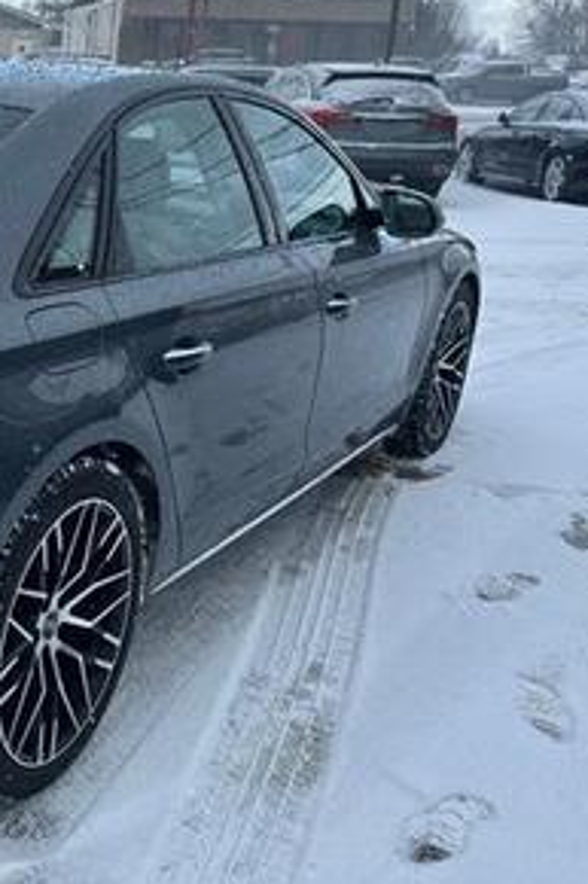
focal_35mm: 47
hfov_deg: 25.4
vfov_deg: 41.8
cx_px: -134
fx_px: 1153
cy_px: 366
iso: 50
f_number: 1.5
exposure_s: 1/957
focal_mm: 5.7
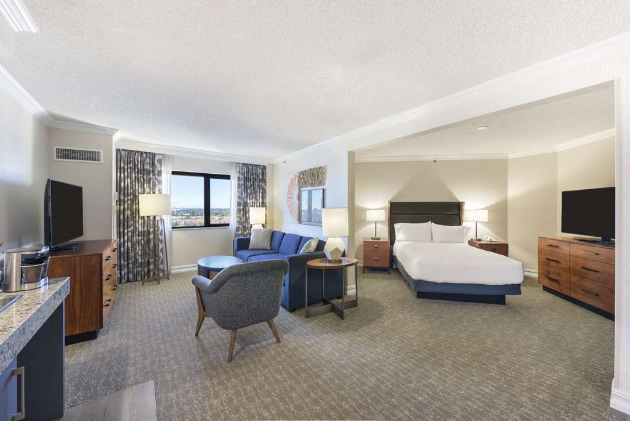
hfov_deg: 104.2
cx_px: 315
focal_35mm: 14
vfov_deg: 81.3
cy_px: 210
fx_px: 245
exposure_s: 1/10
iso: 500
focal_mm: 14
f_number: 9
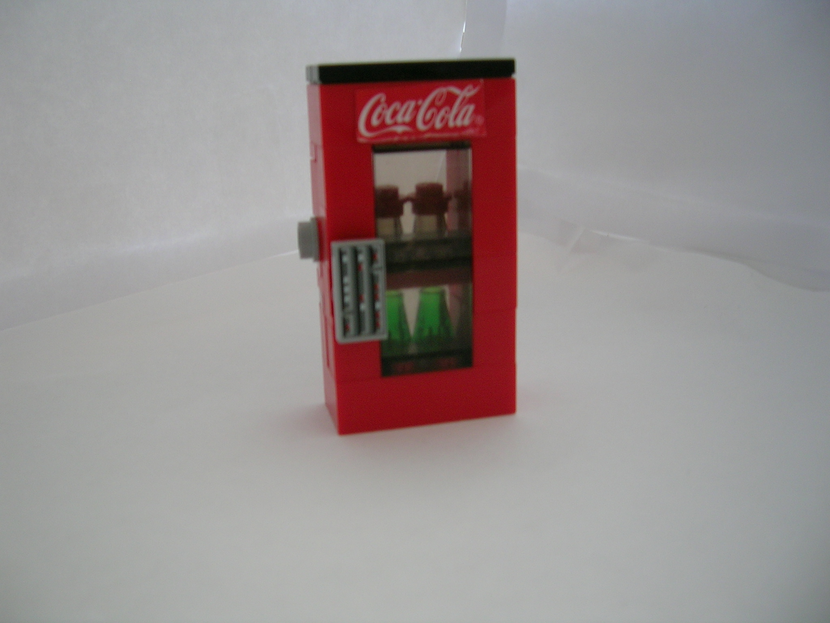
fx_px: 839
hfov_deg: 52.6
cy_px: 312
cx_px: 415
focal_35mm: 35
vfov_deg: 40.7
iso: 50
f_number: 2.8
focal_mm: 5.4
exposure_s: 1/30.7
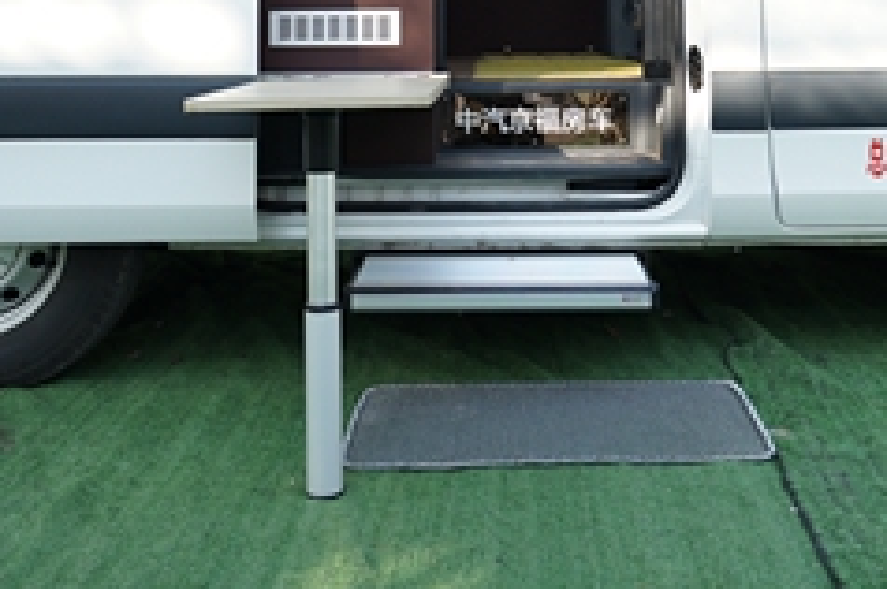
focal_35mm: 48
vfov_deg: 25.0
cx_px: 522
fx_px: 1181
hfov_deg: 41.0
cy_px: -134
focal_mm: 19
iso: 320
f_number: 4.5
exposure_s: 1/400
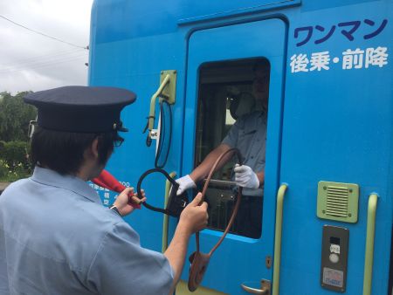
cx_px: 196
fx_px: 329
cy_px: 148
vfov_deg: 48.3
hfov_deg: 61.6
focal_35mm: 29
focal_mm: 4.15
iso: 32
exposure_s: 1/471
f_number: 2.2
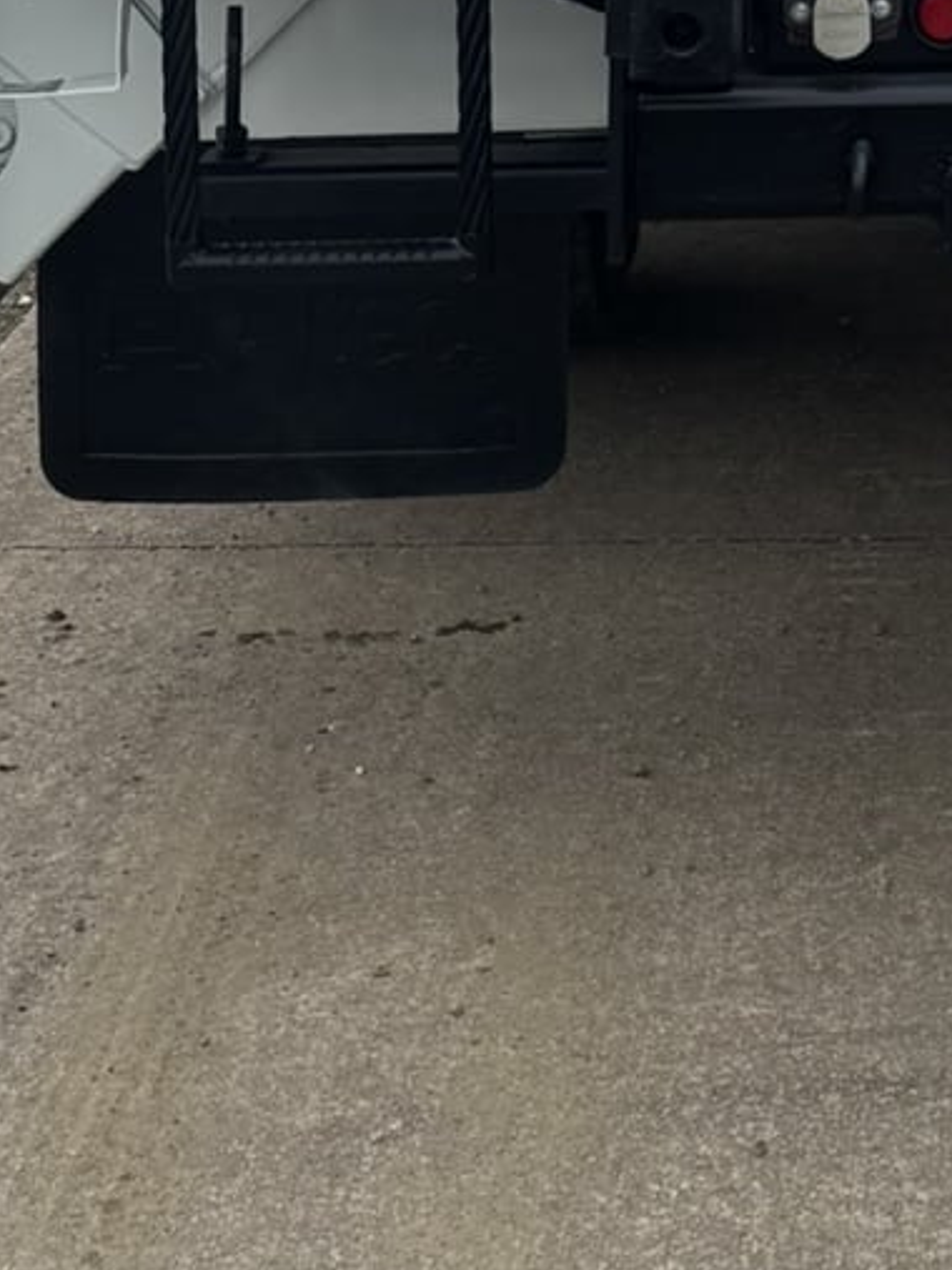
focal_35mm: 97
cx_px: 1177
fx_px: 3558
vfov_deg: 17.8
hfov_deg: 14.7
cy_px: -709
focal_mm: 6.76
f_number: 1.78
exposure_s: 1/1456
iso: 80
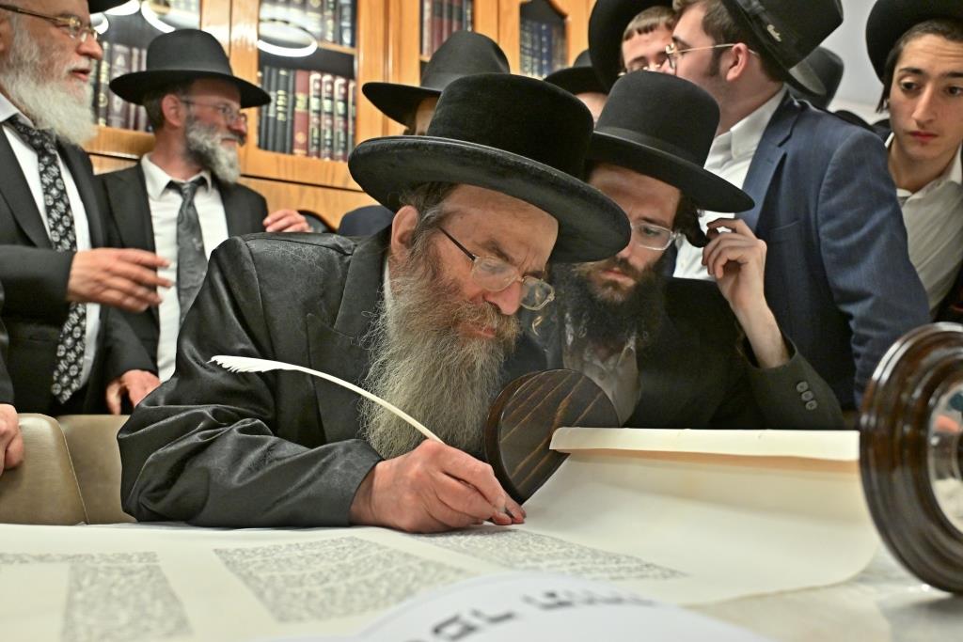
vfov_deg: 46.4
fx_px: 749
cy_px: 321
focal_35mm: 28
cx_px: 482
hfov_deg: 65.5
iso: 2500
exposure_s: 1/200
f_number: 4
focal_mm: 28
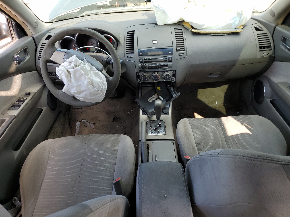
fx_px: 218
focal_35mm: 26
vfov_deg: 53.1
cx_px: 145
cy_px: 108
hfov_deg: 67.3
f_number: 1.5
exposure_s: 1/312
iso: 50
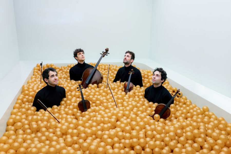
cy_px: 77
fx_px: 212
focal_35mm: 33
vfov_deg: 40.0
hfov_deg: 57.2
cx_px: 116
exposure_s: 1/80
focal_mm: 33
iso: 800
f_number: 6.3
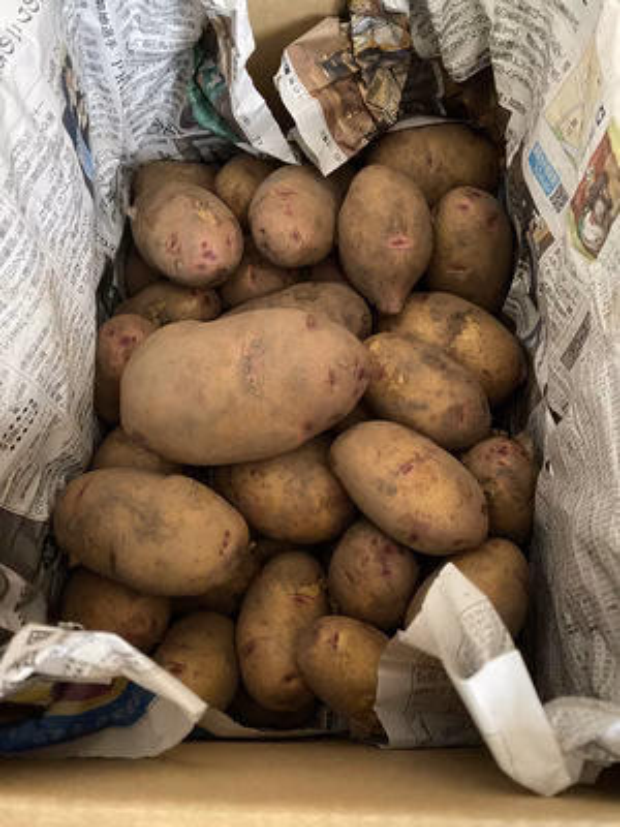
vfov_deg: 67.3
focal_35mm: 26
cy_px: 414
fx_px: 621
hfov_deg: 53.1
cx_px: 310
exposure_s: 1/30
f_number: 1.8
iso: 800
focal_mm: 4.25
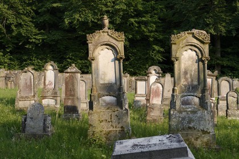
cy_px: 80
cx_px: 120
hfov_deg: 50.7
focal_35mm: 38
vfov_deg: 35.1
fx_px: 252
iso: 200
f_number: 10
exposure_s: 1/160
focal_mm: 38
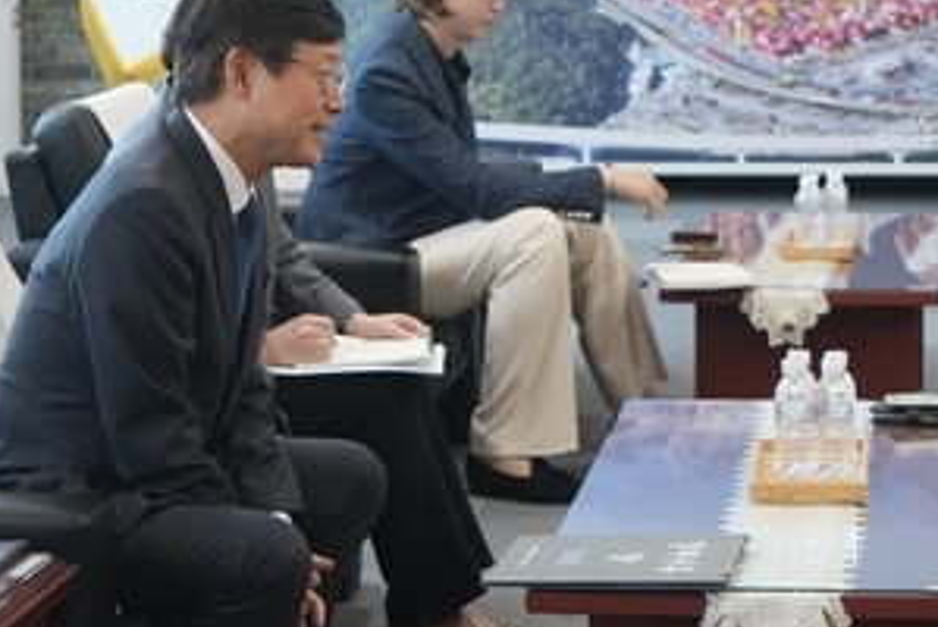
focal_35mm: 86
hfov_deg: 22.6
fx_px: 2243
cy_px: 143
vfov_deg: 15.8
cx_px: 951
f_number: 4
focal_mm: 41
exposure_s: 1/50
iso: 800
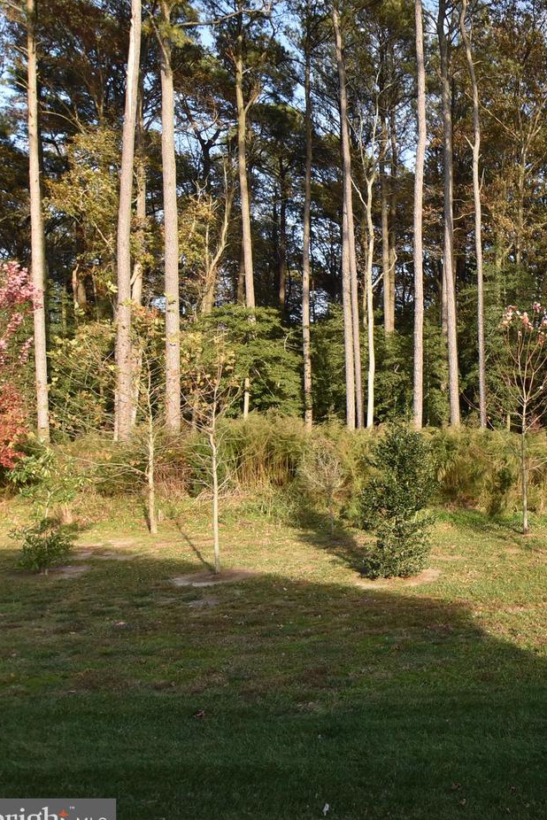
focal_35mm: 28
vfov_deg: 65.5
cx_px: 615
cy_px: 418
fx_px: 638
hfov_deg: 37.9
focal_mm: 12
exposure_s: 1/320
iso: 400
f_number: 9
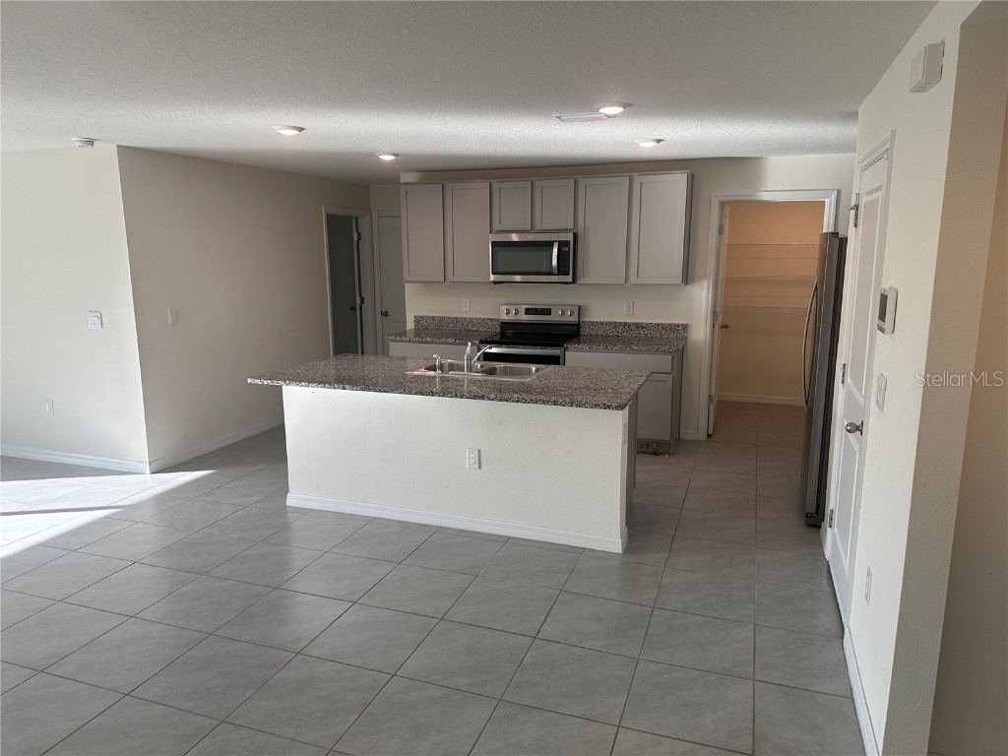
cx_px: 504
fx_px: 699
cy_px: 378
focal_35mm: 24
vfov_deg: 56.8
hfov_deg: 71.6
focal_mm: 6.86
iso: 80
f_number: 1.78
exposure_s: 1/268
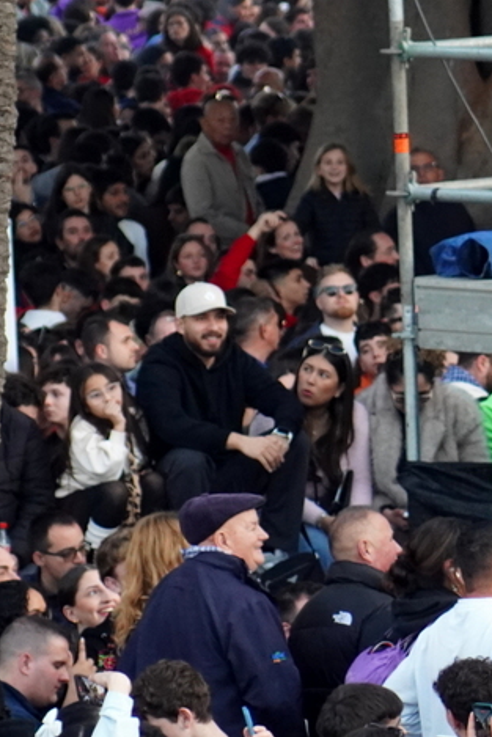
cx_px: 921
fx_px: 10616
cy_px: 226
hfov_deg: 2.6
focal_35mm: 518
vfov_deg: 4.0
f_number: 5.6
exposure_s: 1/250
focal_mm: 135
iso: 2000
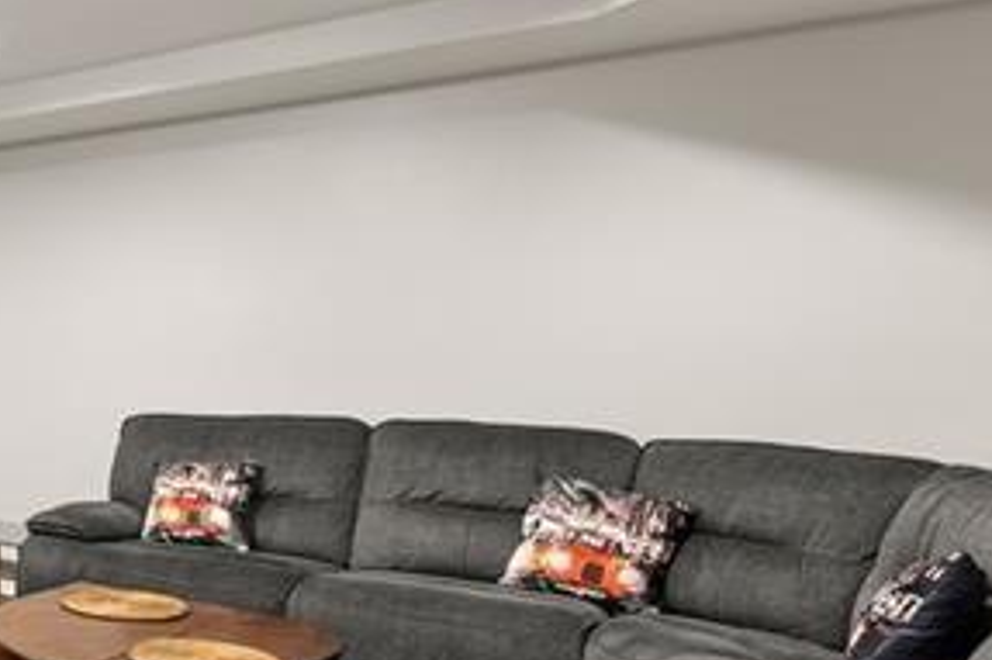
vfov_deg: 32.6
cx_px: -249
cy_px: 361
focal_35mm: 41
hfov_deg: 35.3
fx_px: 1128
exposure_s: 1/2
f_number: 8
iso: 800
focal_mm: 14.7
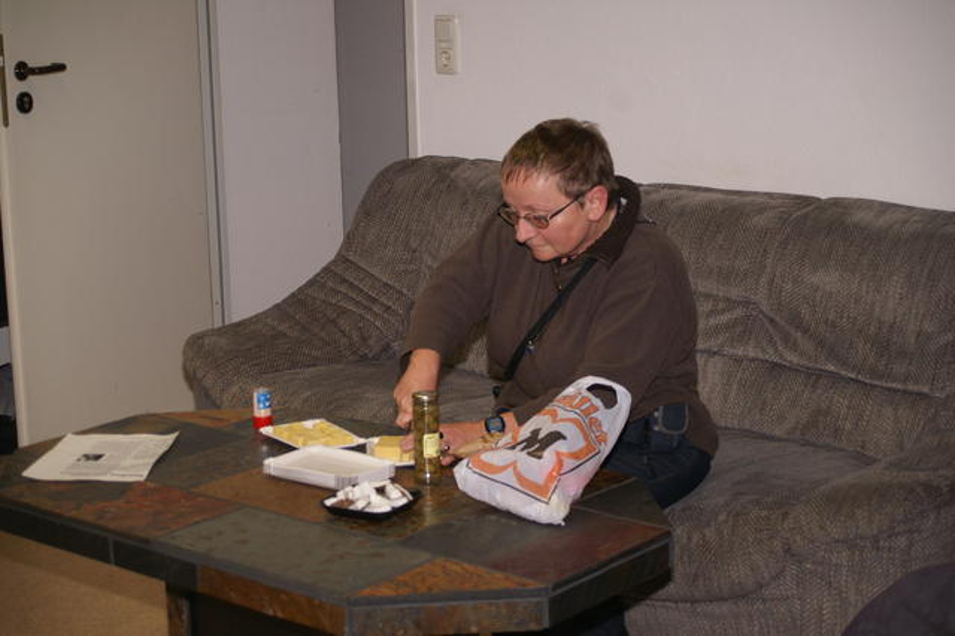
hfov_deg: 27.0
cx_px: 478
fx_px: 1988
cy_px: 318
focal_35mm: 75
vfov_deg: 18.2
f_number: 5.6
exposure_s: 1/60
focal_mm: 50
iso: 100
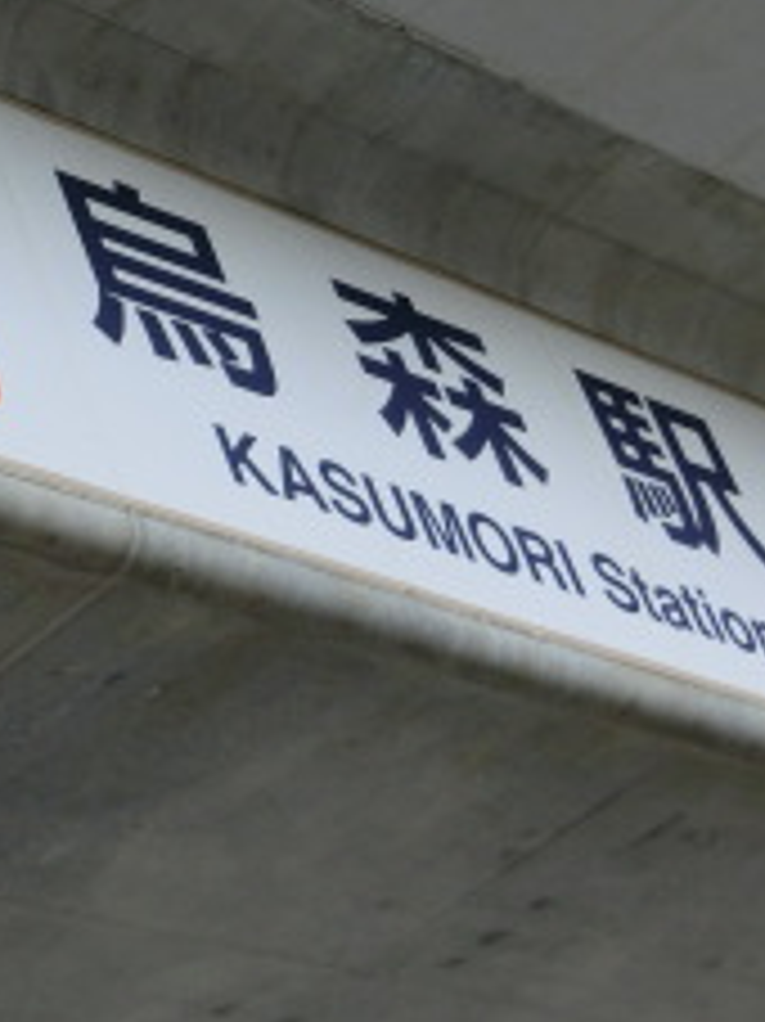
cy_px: 140
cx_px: -243
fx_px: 3746
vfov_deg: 15.4
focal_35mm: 127
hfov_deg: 11.4
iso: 160
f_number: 4.4
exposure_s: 1/125
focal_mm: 8
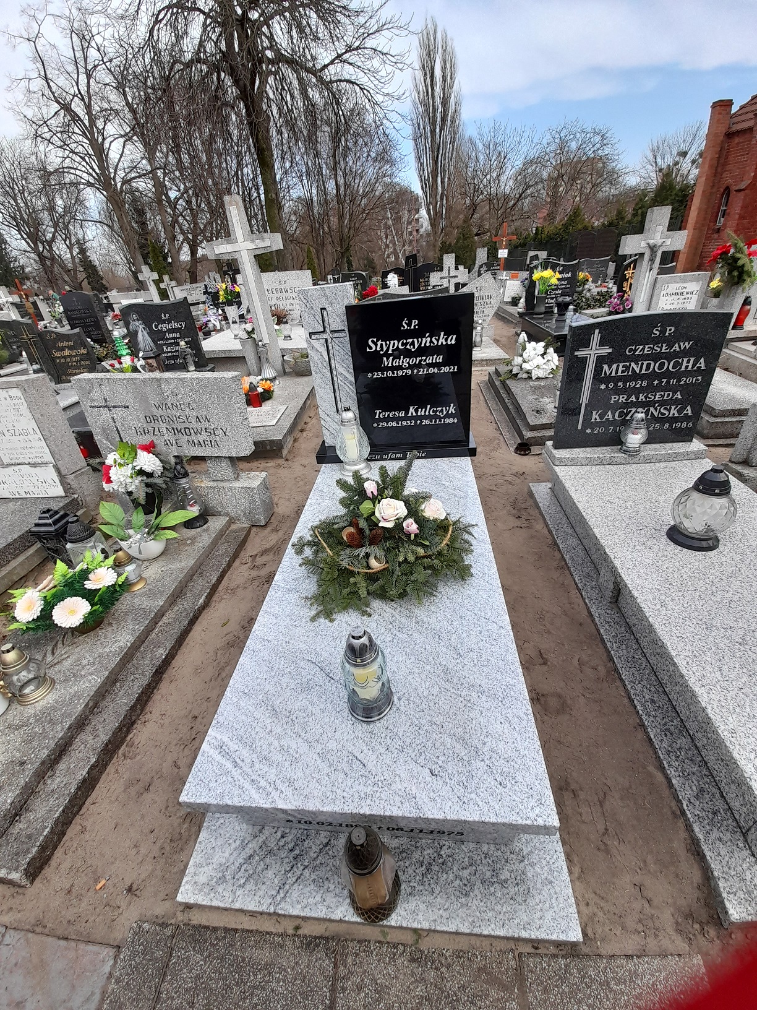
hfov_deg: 89.9
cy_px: 505
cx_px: 378
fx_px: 379
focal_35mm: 13
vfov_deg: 106.2
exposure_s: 1/554
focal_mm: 1.42
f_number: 2.2
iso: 40
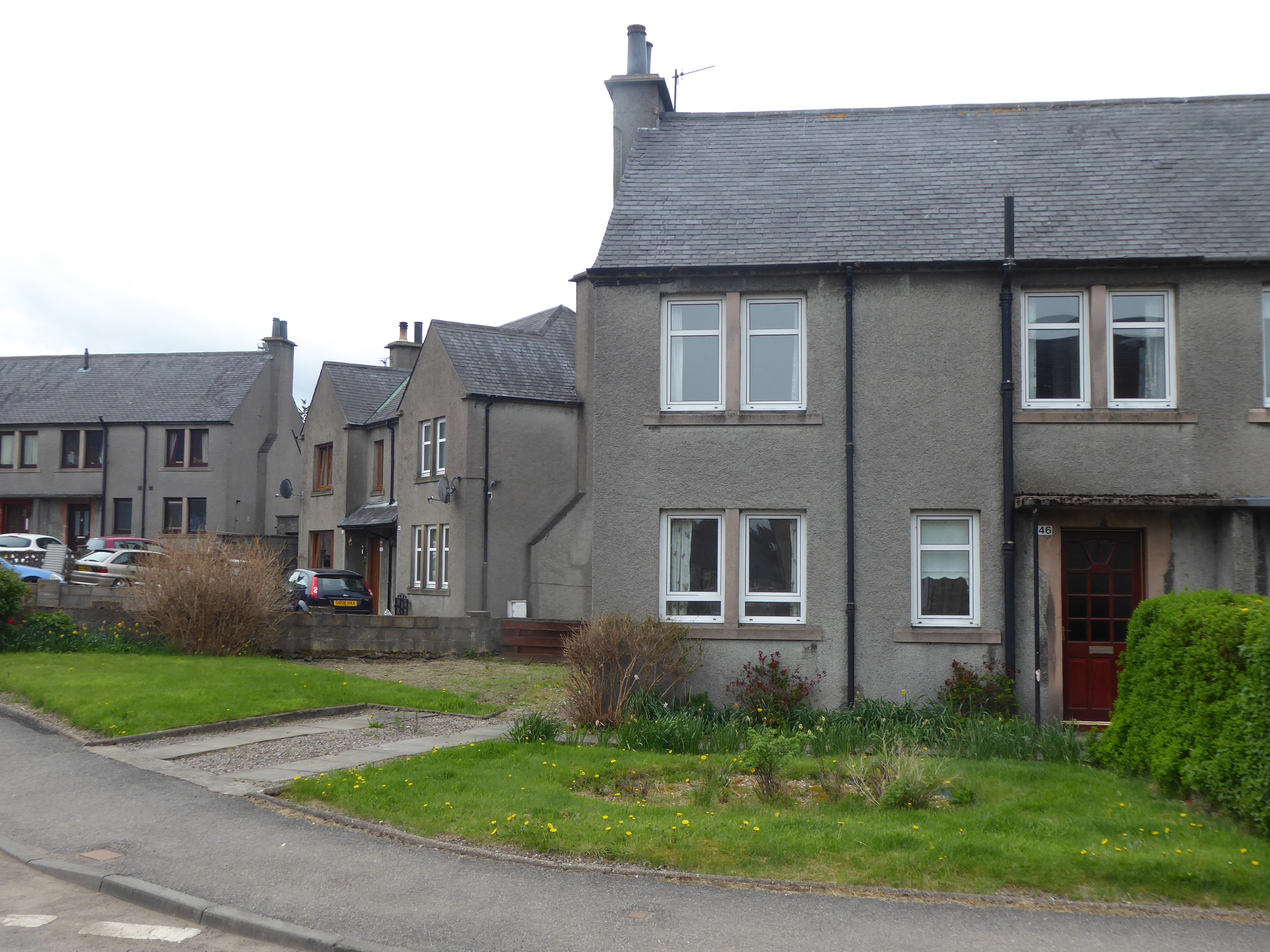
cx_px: 635
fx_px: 1321
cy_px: 476
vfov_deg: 39.7
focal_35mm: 36
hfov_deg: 51.4
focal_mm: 6.3
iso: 80
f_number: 3.7
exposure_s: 1/100
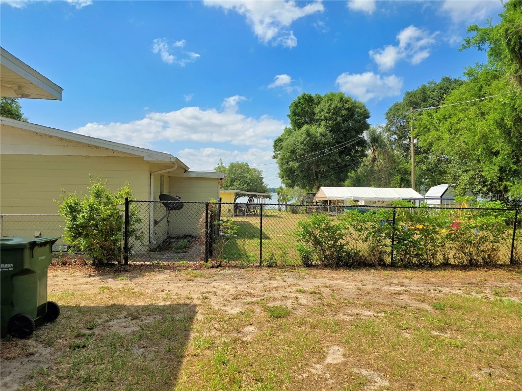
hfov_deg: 73.9
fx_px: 347
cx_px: 261
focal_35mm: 23
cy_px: 196
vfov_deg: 58.9
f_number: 1.7
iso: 12
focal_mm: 6.3
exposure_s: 1/850
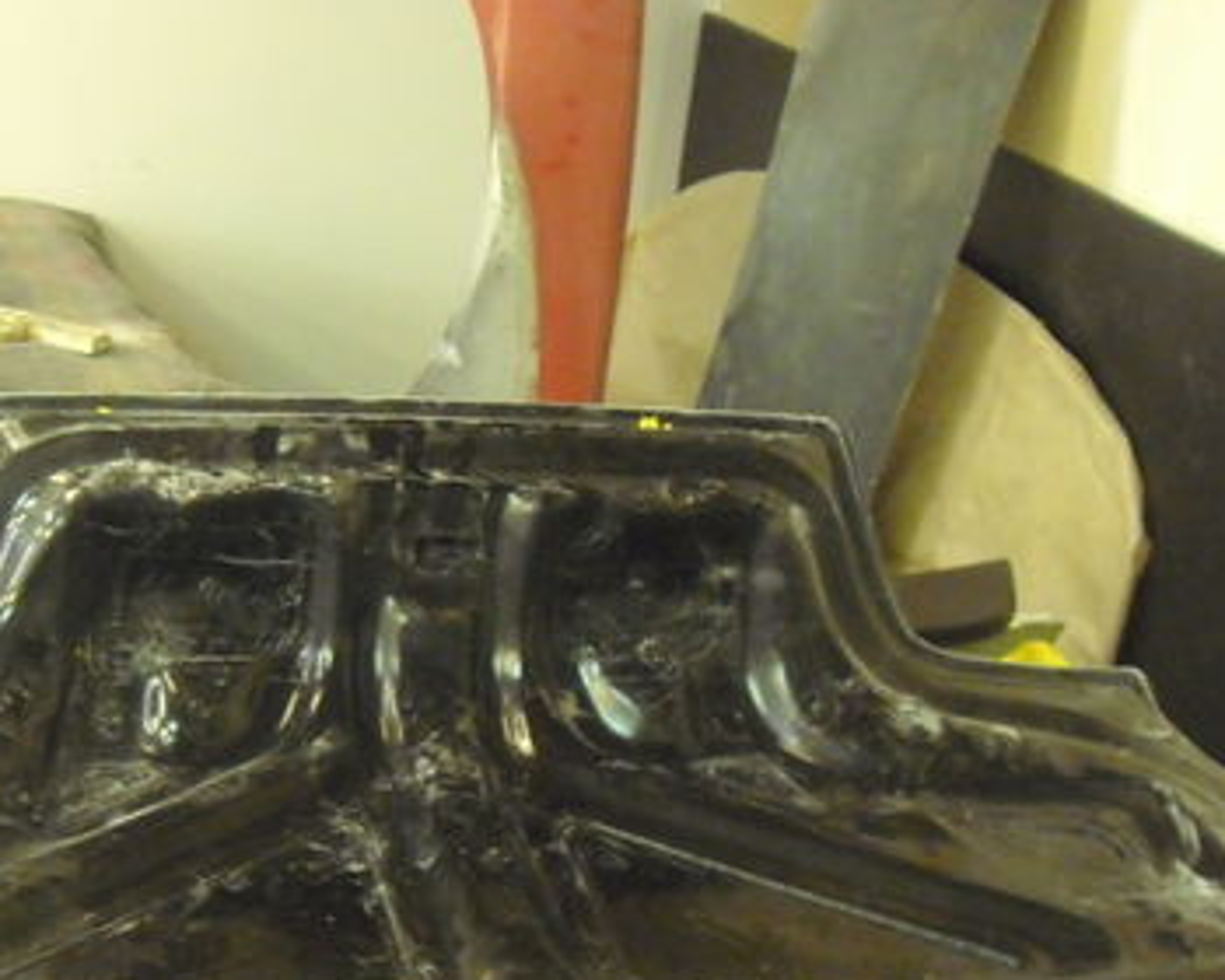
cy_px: 774
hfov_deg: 28.7
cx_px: 504
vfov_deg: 22.8
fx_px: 2393
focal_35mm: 66
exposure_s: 1/25
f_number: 2.7
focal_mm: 6.2
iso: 800
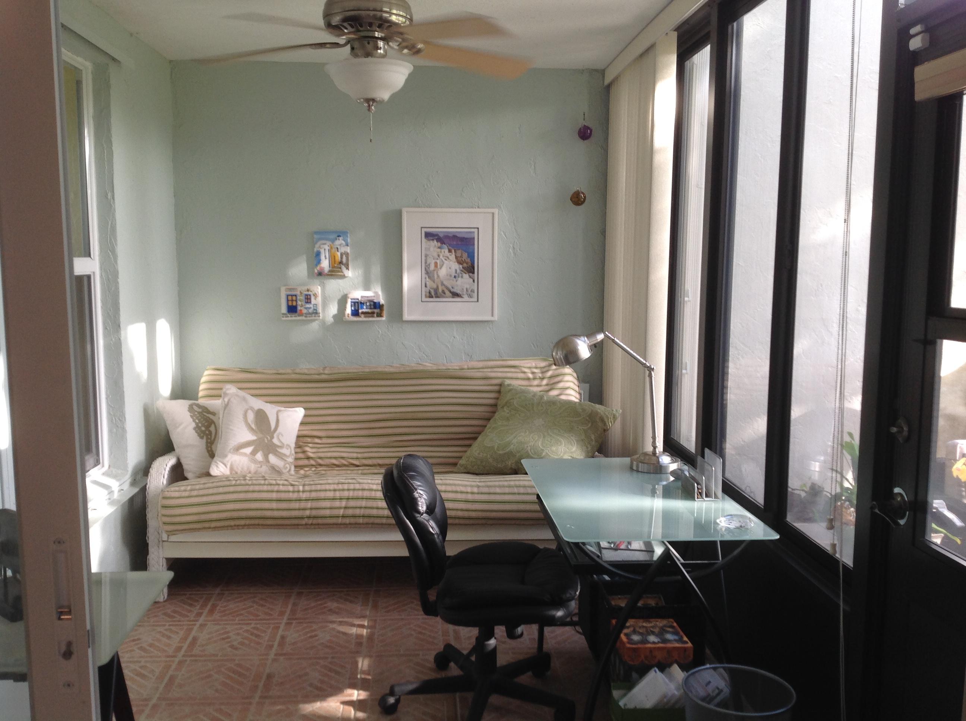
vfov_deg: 40.6
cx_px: 483
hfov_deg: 52.7
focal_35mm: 35
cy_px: 360
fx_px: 975
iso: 50
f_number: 2.4
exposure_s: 1/40
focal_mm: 4.28
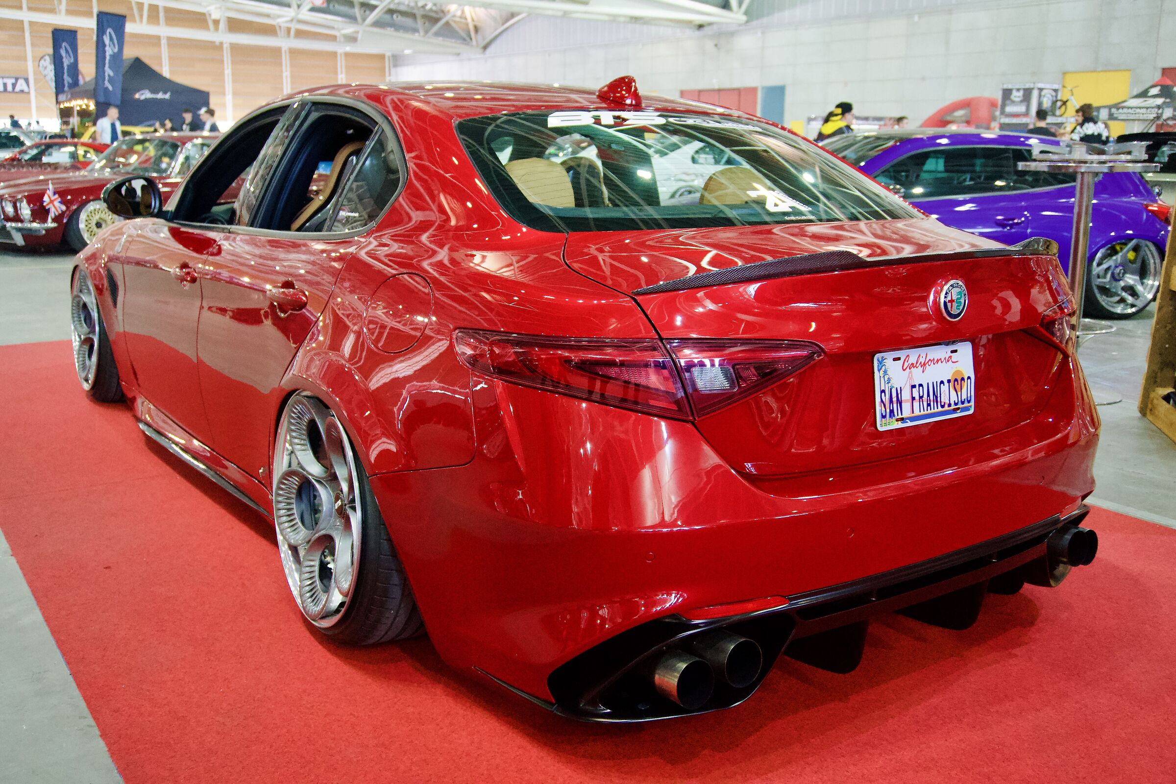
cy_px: 392
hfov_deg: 57.2
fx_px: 1078
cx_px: 588
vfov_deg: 40.0
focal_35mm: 33
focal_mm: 22
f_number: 4
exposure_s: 1/160
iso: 4000
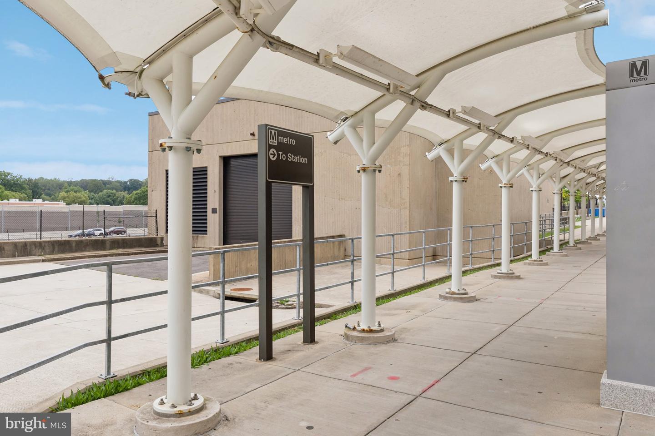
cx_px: 328
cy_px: 218
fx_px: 491
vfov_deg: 47.9
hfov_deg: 67.4
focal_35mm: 27
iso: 250
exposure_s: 1/160
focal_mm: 18
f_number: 9
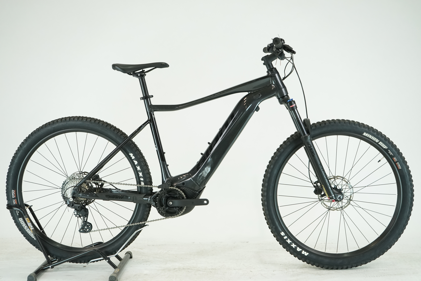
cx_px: 210
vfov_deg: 26.0
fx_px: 608
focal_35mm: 52
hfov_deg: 38.2
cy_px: 140
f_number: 5.6
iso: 1600
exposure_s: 1/200
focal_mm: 52
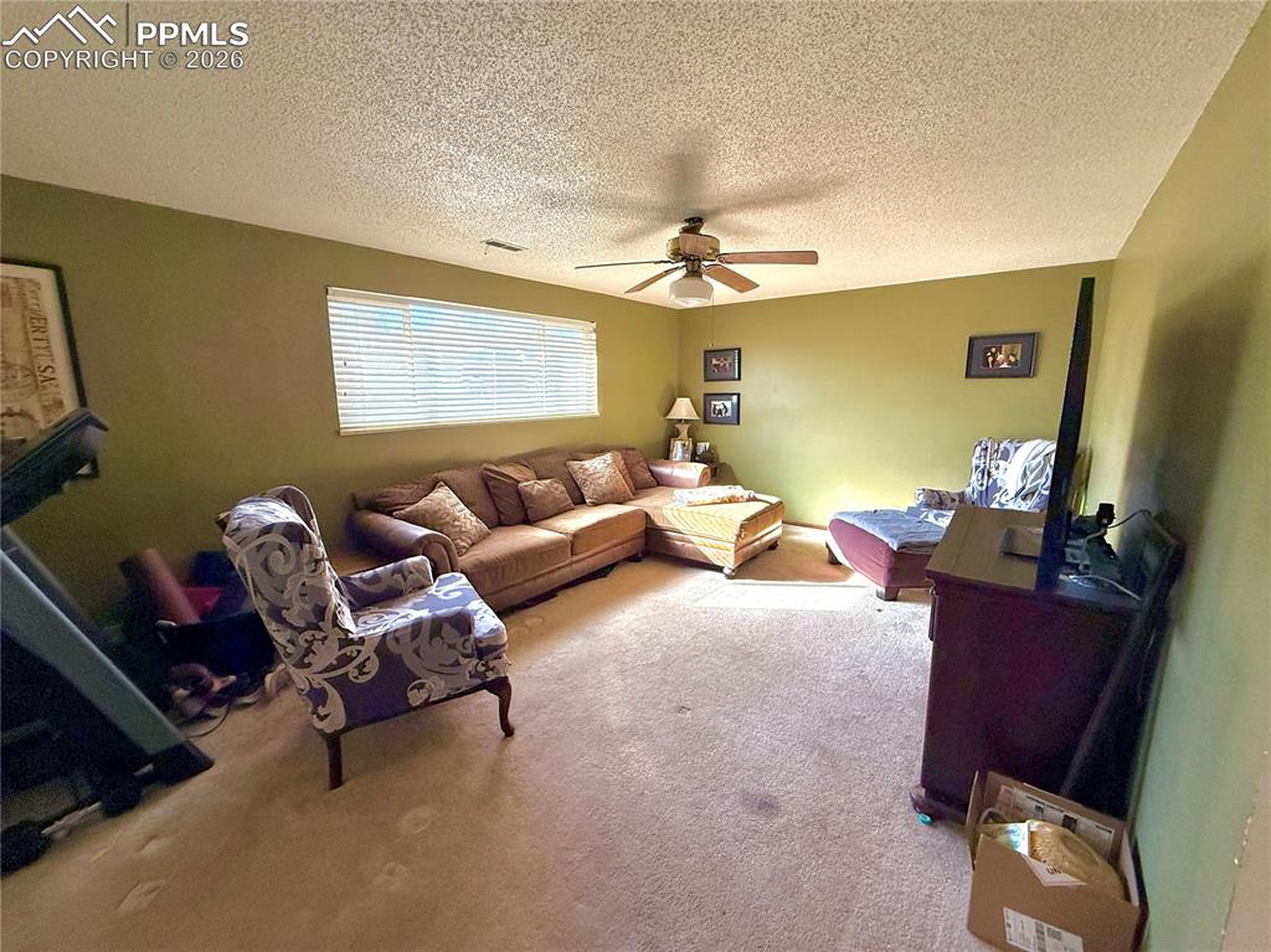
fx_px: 514
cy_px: 476
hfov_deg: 102.1
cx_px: 636
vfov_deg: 85.6
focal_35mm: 14
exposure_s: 1/99
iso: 125
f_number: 2.2
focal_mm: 2.22
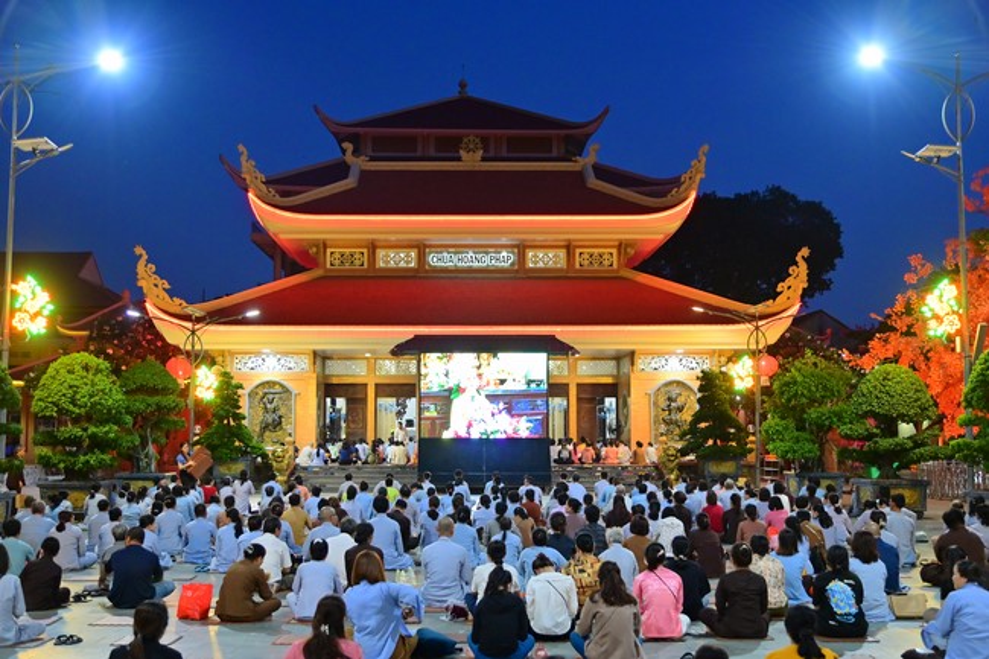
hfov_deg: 42.8
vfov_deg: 29.2
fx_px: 1263
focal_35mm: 46
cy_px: 330
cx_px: 494
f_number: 4
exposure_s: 1/100
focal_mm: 46
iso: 2500
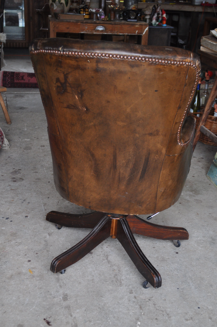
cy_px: 164
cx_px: 108
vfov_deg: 41.2
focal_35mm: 48
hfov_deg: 28.0
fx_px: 435
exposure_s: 1/60
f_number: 4.8
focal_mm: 32
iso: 640
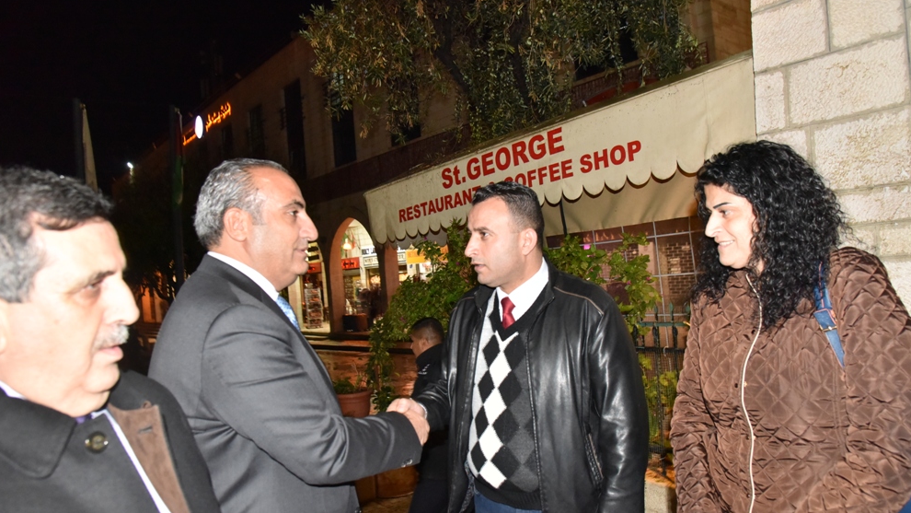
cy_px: 279
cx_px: 445
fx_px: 628
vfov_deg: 44.4
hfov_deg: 71.9
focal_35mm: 26
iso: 2500
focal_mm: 24
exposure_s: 1/60
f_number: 6.3
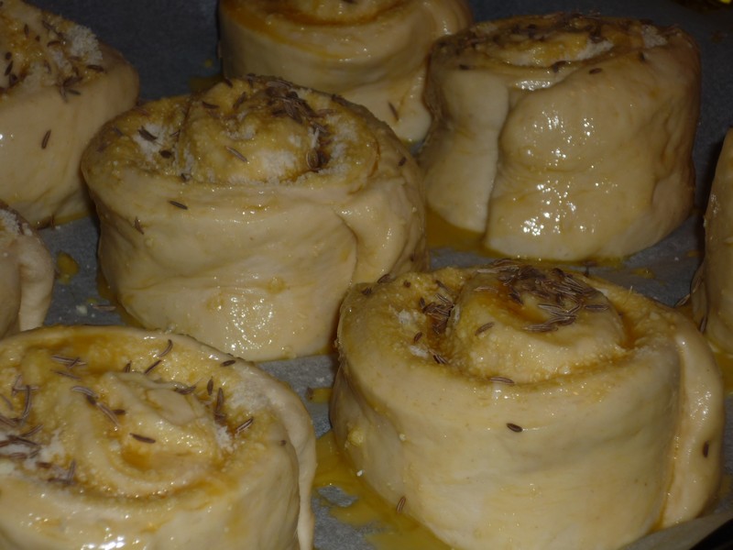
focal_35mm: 107
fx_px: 2266
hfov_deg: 18.4
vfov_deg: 13.8
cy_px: 275
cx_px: 366
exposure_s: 1/60
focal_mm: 18.6
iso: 100
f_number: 5.8
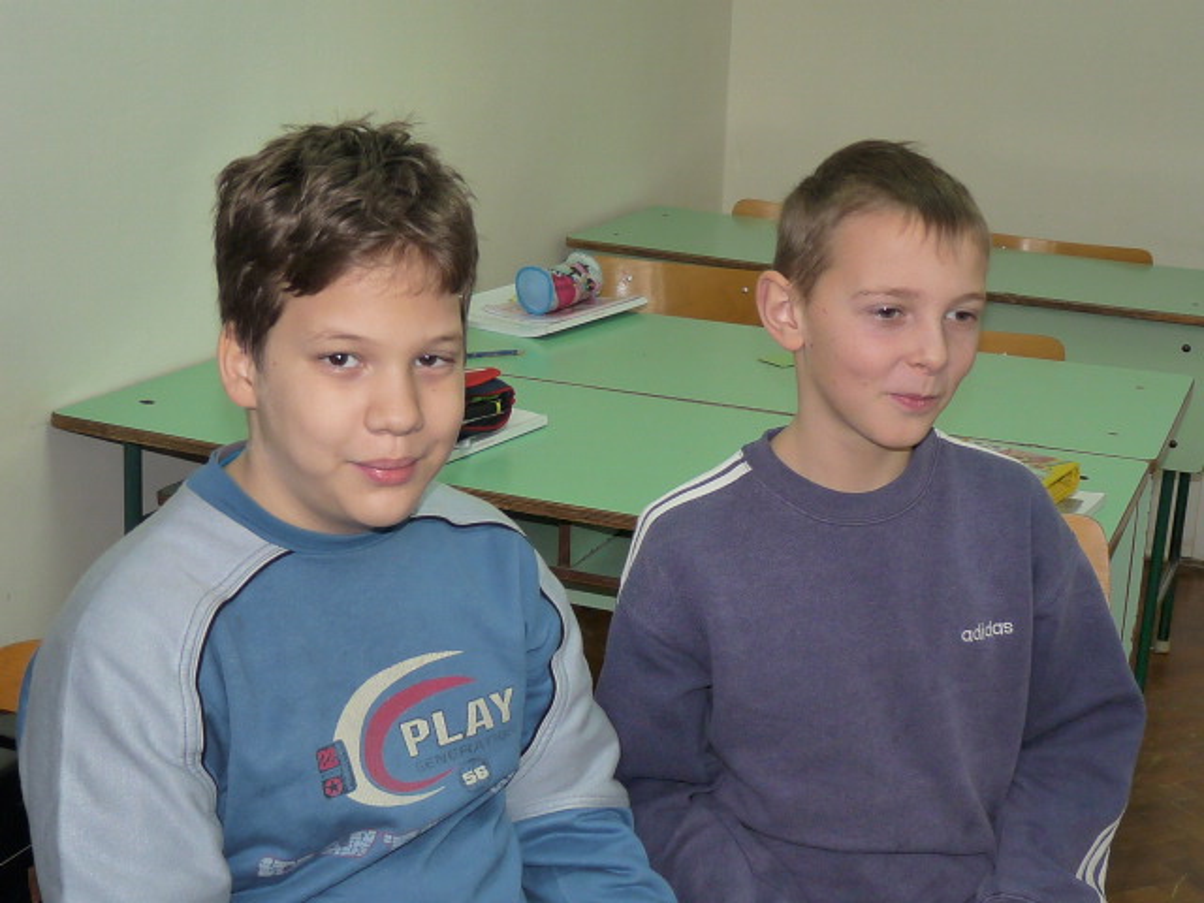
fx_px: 1913
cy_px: 452
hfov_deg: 34.9
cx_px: 602
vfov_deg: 26.6
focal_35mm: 55
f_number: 3
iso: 160
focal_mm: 5.6
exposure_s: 1/30
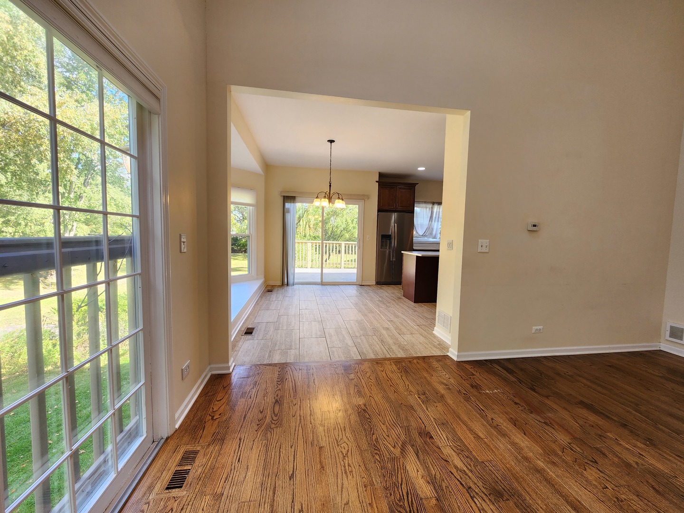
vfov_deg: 89.9
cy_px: 256
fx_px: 257
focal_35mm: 13
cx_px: 342
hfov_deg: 106.2
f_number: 2.2
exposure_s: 1/60
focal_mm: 2.2
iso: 80
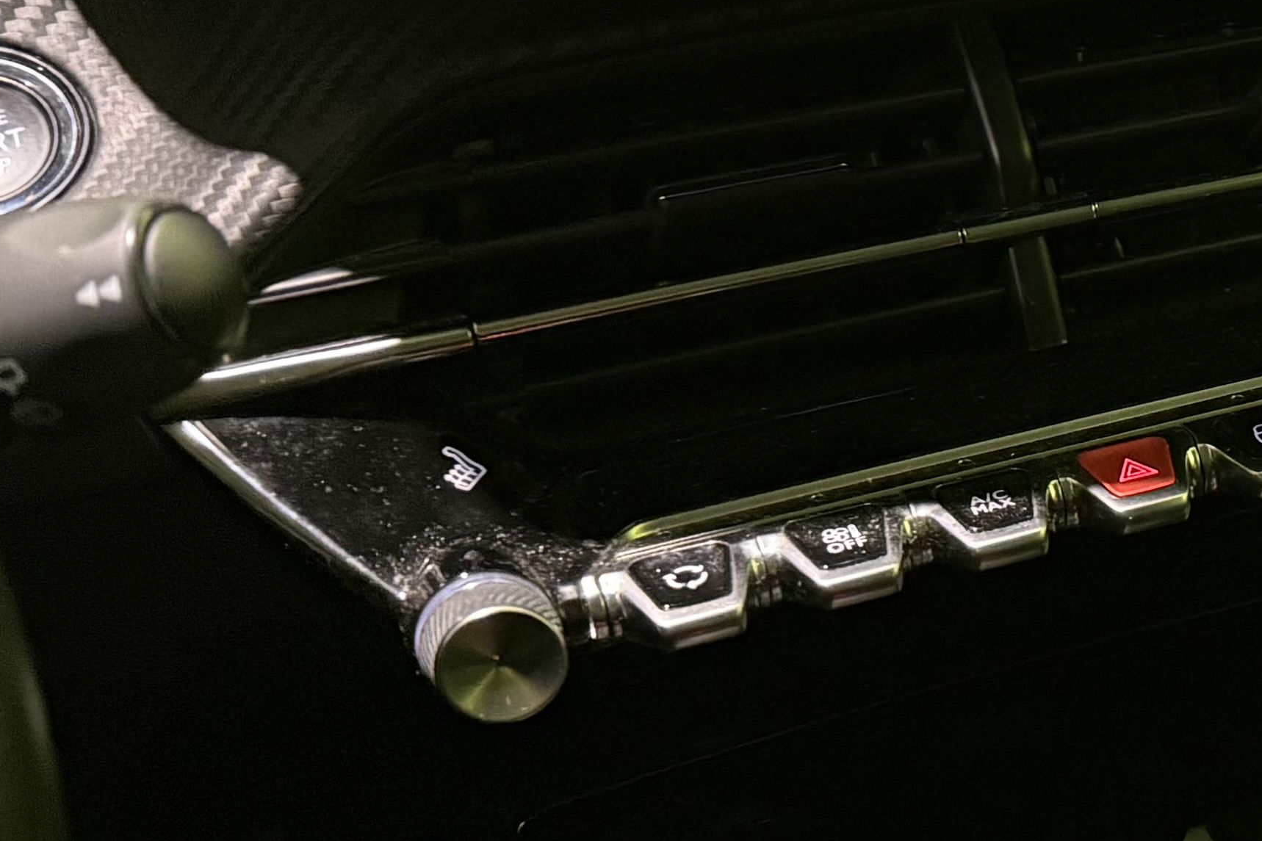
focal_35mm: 83
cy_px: 342
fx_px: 2909
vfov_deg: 16.4
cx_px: 1875
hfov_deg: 20.9
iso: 1000
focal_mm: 6.76
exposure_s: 1/25
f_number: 1.78
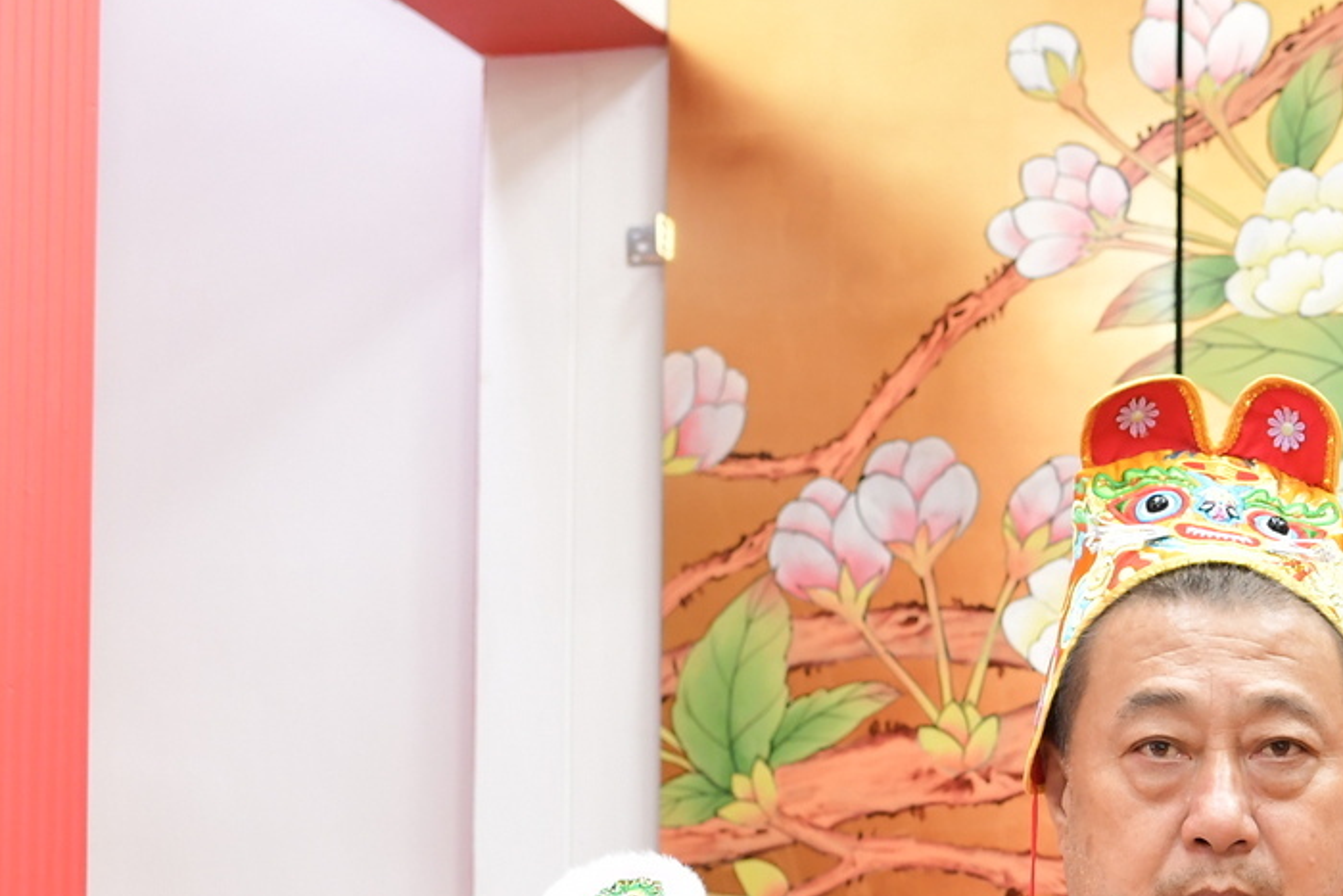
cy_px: 1262
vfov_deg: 11.1
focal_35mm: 120
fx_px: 4477
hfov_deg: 15.6
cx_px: 2057
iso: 1000
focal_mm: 35
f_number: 4.5
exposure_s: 1/200
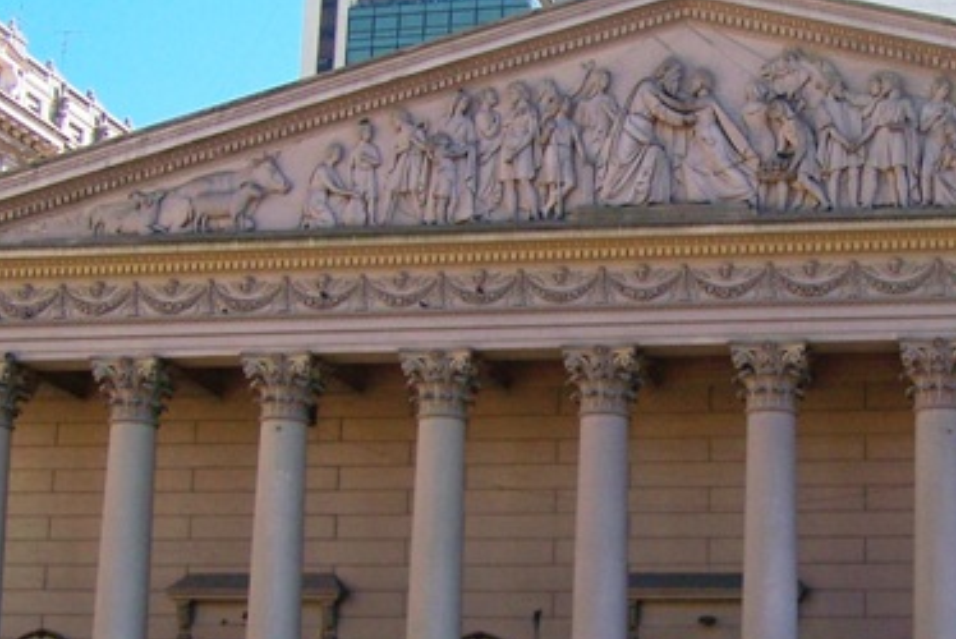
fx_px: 1807
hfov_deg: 29.0
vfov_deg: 20.0
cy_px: 392
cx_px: 752
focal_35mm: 68
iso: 80
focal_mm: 6.3
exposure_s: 1/1000
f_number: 3.2
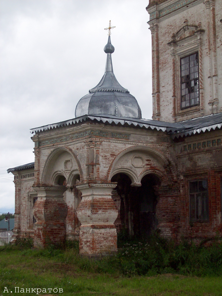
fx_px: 599
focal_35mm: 70
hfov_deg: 21.0
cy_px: 148
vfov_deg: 27.8
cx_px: 111
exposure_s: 1/550
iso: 80
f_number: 3.8
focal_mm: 11.6
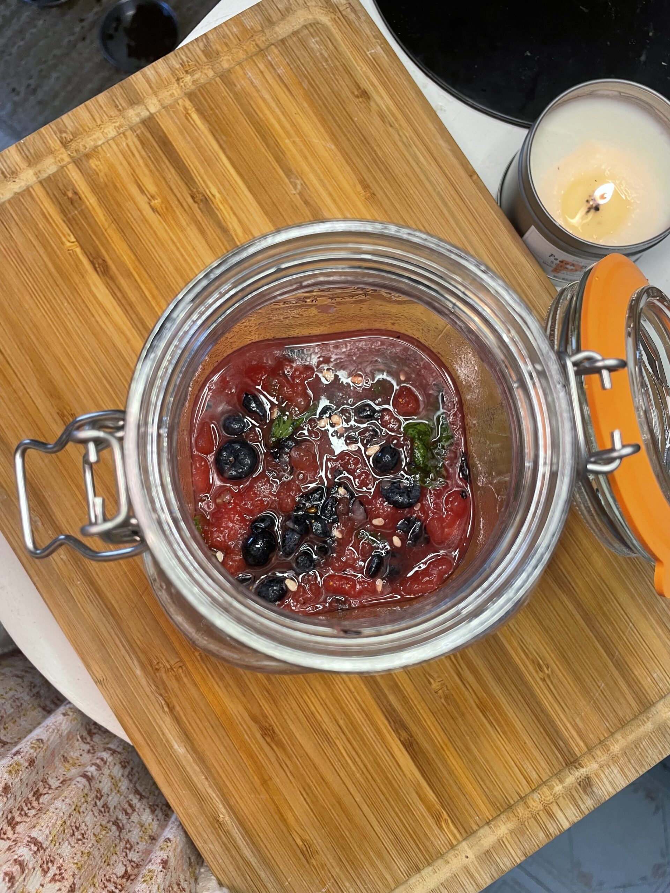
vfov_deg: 67.3
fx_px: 671
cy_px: 446
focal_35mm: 26
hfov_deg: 53.1
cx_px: 335
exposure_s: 1/60
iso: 100
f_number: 1.6
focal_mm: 4.2
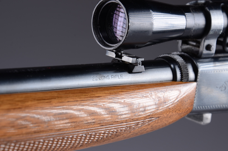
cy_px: 76
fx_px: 995
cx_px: 114
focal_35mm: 158
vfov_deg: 8.7
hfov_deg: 13.1
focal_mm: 105
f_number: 13
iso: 125
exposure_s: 1/80
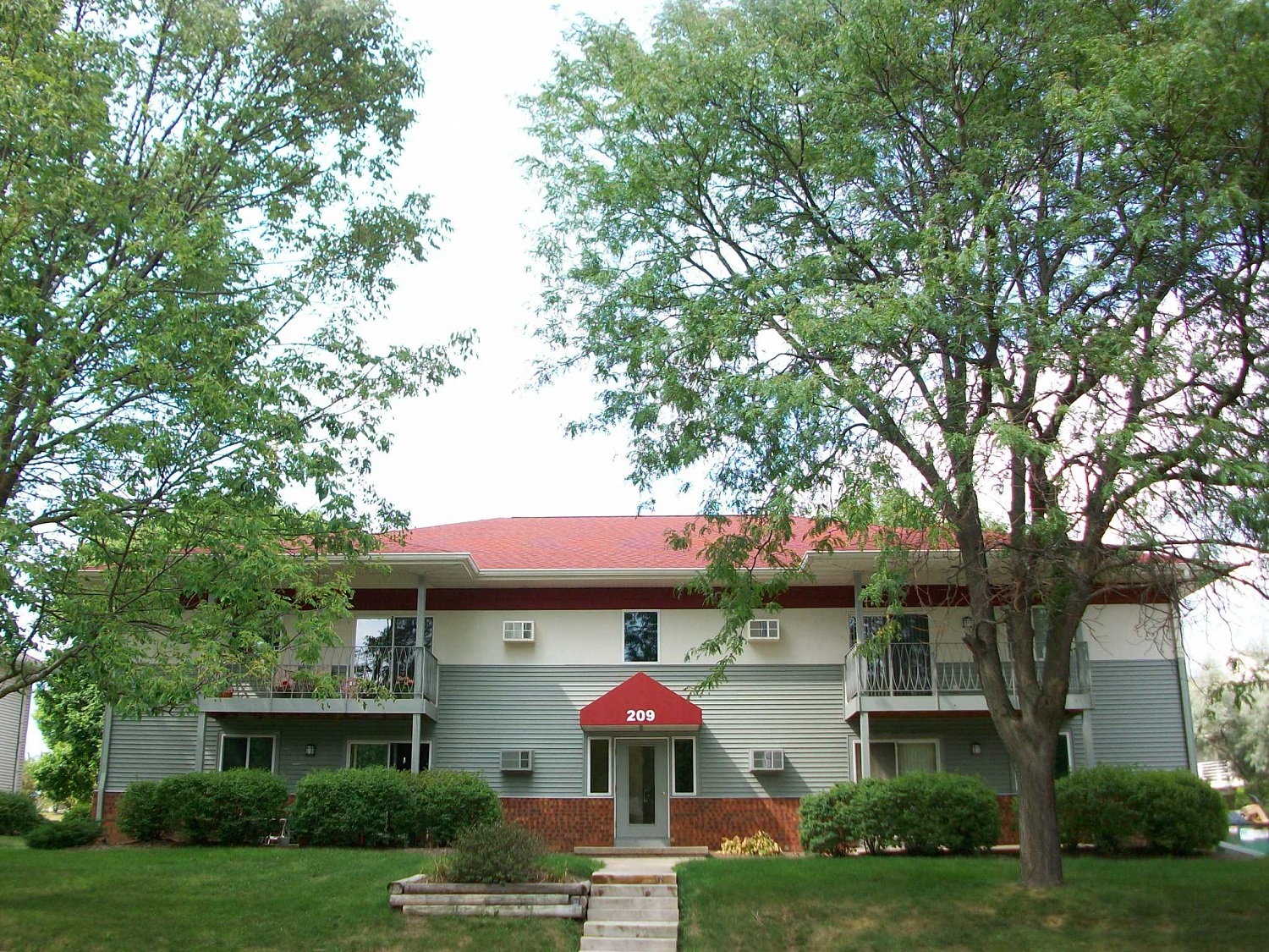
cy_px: 476
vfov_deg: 41.8
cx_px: 634
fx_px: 1246
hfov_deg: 54.0
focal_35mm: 34
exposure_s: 1/326
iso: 80
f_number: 2.8
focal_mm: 5.7
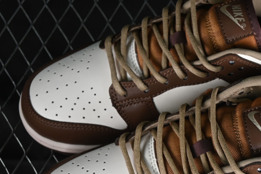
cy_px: 126
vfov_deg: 9.9
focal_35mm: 139
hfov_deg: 14.7
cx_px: 206
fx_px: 1008
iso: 160
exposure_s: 1/60
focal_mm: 50
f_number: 7.1
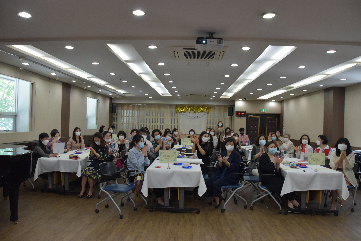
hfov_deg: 67.4
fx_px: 271
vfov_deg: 47.9
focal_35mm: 27
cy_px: 120
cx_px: 180
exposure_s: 1/125
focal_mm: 18
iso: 1000
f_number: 5.6
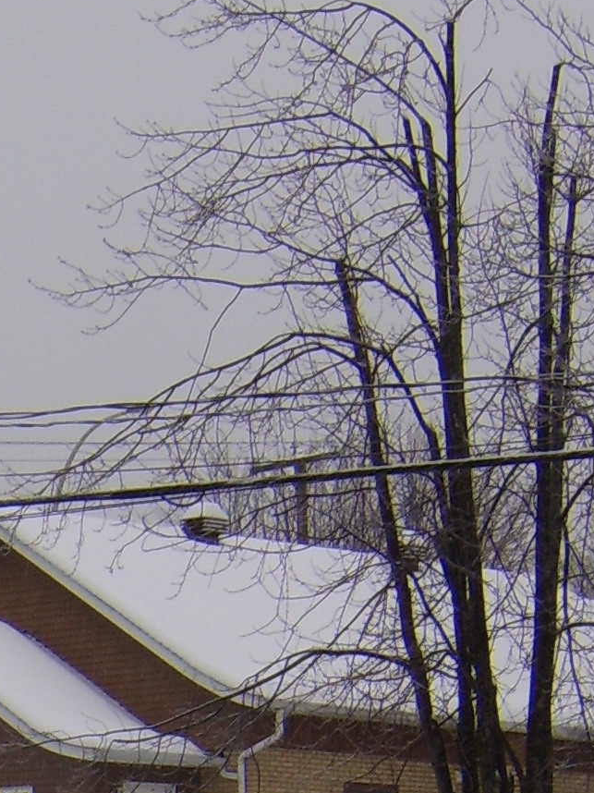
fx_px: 2541
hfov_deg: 12.5
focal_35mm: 111
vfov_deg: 16.1
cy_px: 1228
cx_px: -363
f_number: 5.6
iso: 71
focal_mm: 8.13
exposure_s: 1/229
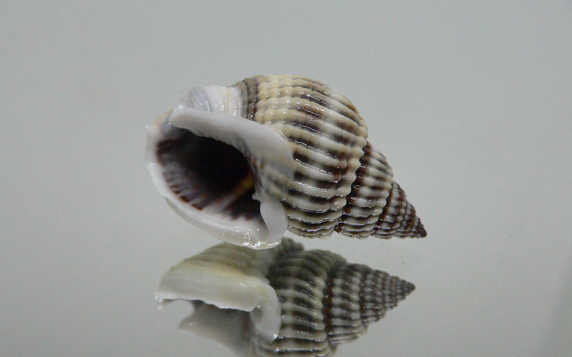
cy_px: 208
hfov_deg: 48.2
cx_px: 278
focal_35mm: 41
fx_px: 639
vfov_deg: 31.2
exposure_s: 1/60
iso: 200
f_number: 2.8
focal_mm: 4.6
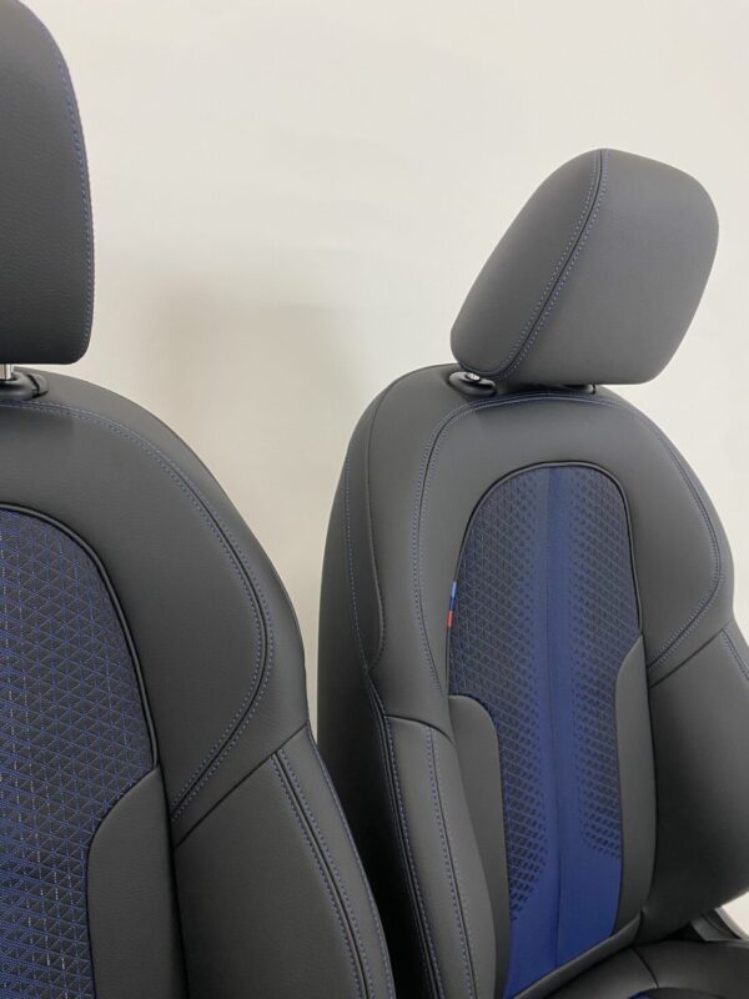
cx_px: 374
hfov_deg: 53.1
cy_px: 500
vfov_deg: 67.3
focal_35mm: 26
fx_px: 750
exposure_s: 1/50
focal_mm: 4.25
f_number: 1.8
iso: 64
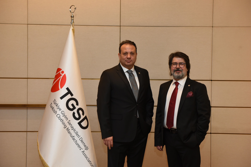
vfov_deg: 27.0
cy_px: 84
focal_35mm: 50
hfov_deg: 39.6
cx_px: 126
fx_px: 349
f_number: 3.5
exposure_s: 1/80
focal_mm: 50
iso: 800
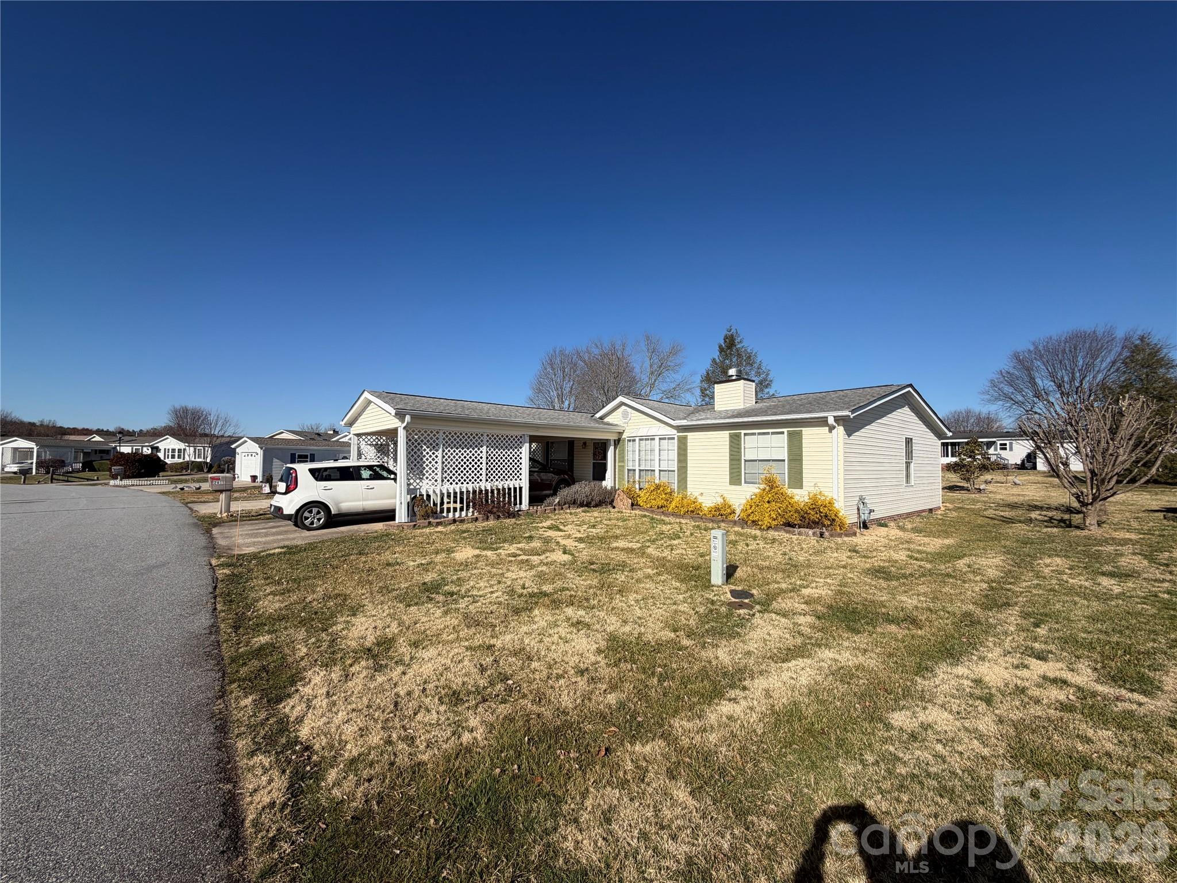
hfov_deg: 102.1
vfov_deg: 85.7
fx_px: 476
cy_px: 442
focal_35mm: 14
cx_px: 588
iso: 20
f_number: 2.2
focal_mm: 2.22
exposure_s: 1/1050
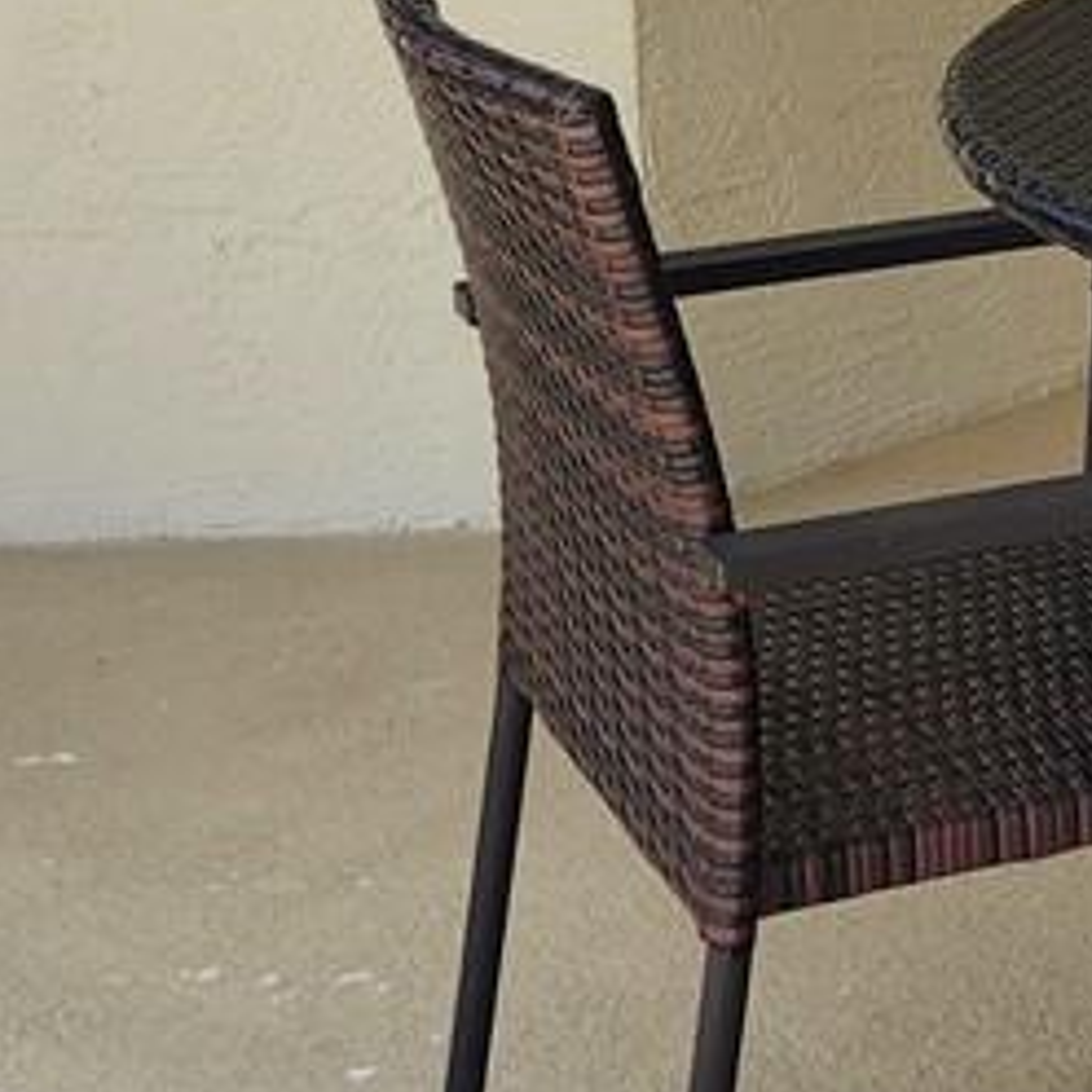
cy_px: -92
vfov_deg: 13.1
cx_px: 837
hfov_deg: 13.3
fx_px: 4675
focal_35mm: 131
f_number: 1.8
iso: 20
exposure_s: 1/367
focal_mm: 5.4
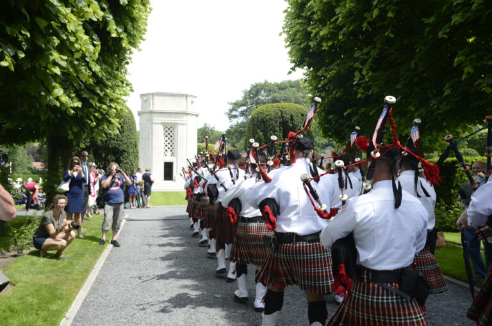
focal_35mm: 35
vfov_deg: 37.8
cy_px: 163
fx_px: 478
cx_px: 246
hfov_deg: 54.5
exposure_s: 1/640
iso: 640
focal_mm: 35
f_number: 7.1
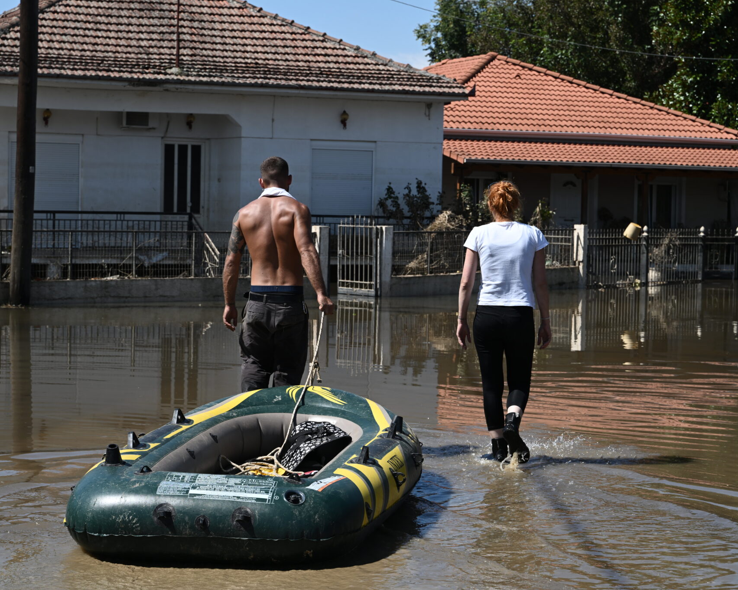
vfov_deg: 19.4
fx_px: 1725
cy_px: 295
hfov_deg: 24.1
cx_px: 346
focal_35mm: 79
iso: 160
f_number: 8
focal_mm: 70
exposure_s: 1/500
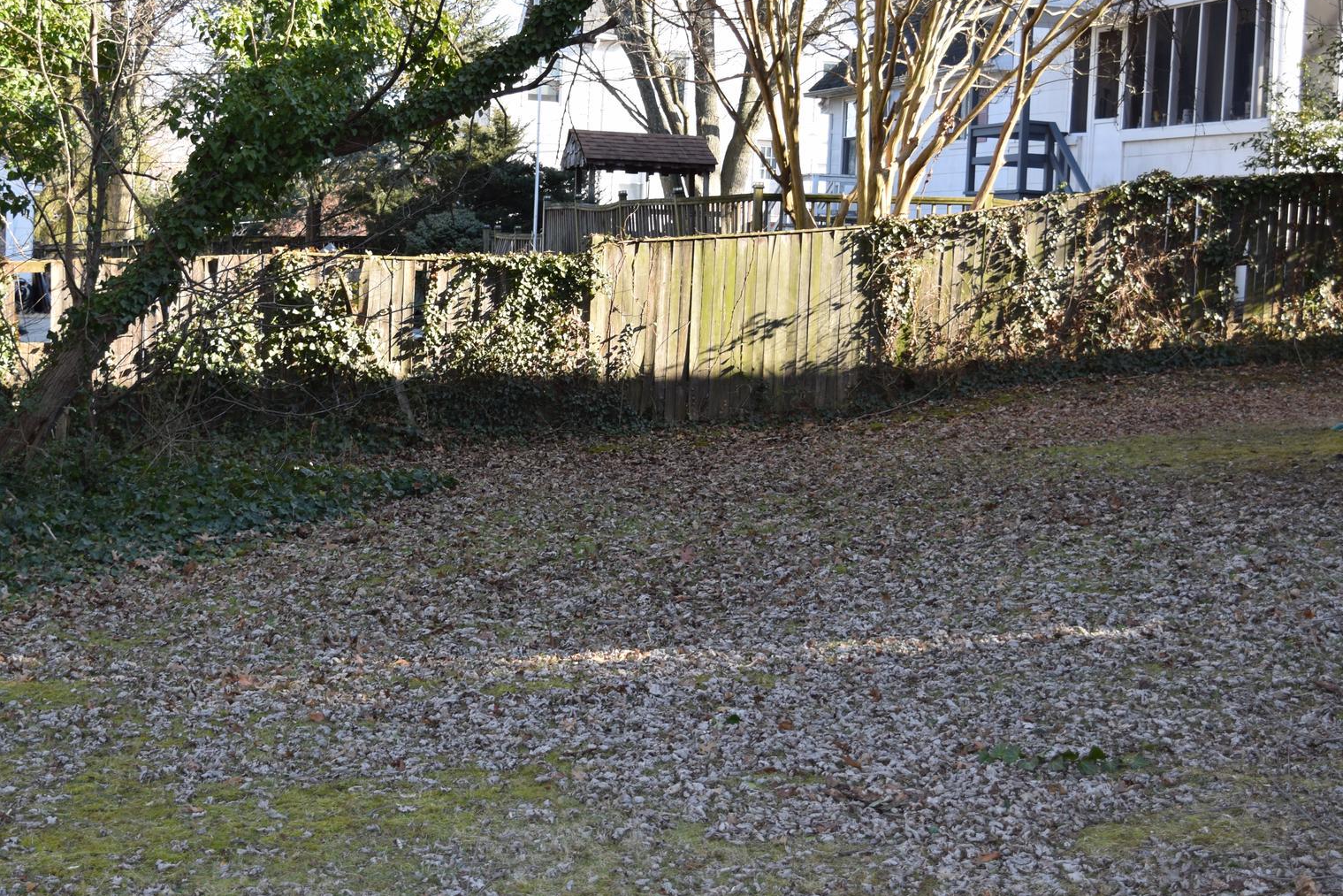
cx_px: 622
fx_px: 2338
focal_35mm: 63
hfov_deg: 32.0
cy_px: 407
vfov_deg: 21.7
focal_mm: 31
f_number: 5.6
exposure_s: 1/125
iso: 140
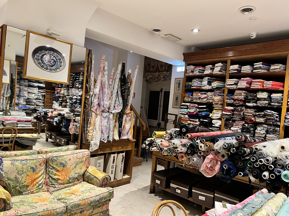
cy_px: 108
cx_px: 144
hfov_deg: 67.3
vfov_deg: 53.1
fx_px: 217
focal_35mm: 26
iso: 64
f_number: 1.5
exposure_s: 1/50
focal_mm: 5.7
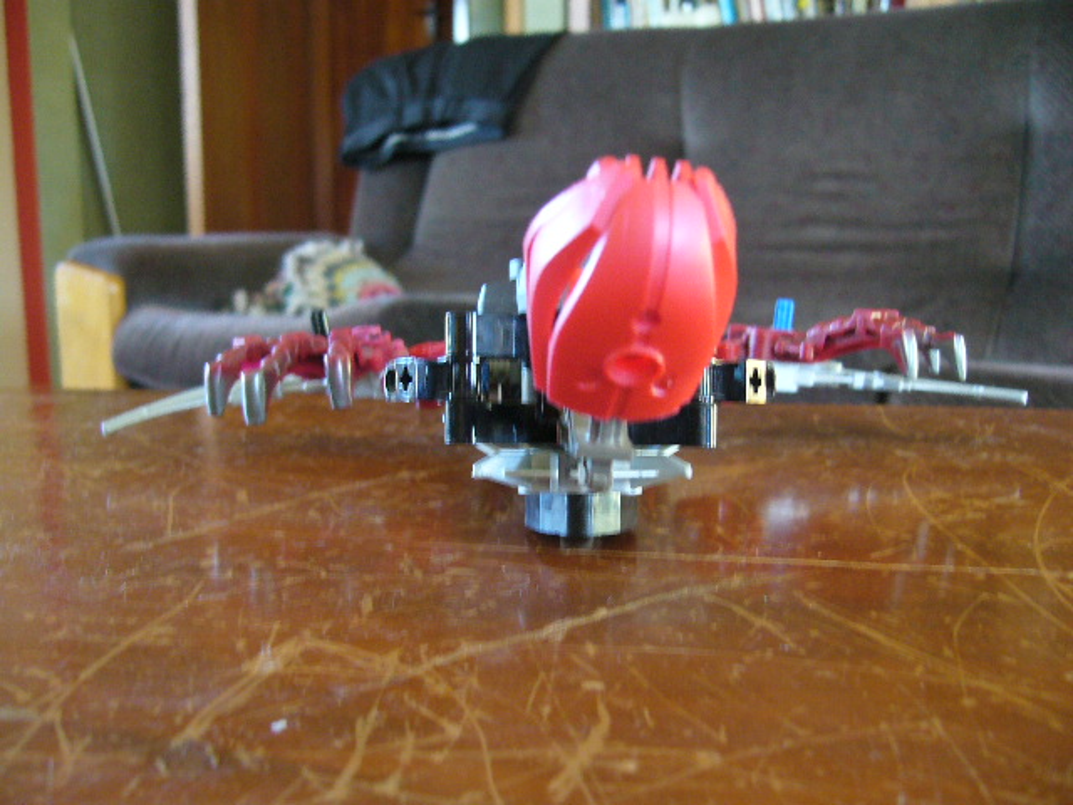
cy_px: 402
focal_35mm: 35
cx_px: 536
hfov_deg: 52.6
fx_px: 1085
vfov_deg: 40.7
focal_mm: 5.8
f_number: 2.8
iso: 200
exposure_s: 1/8
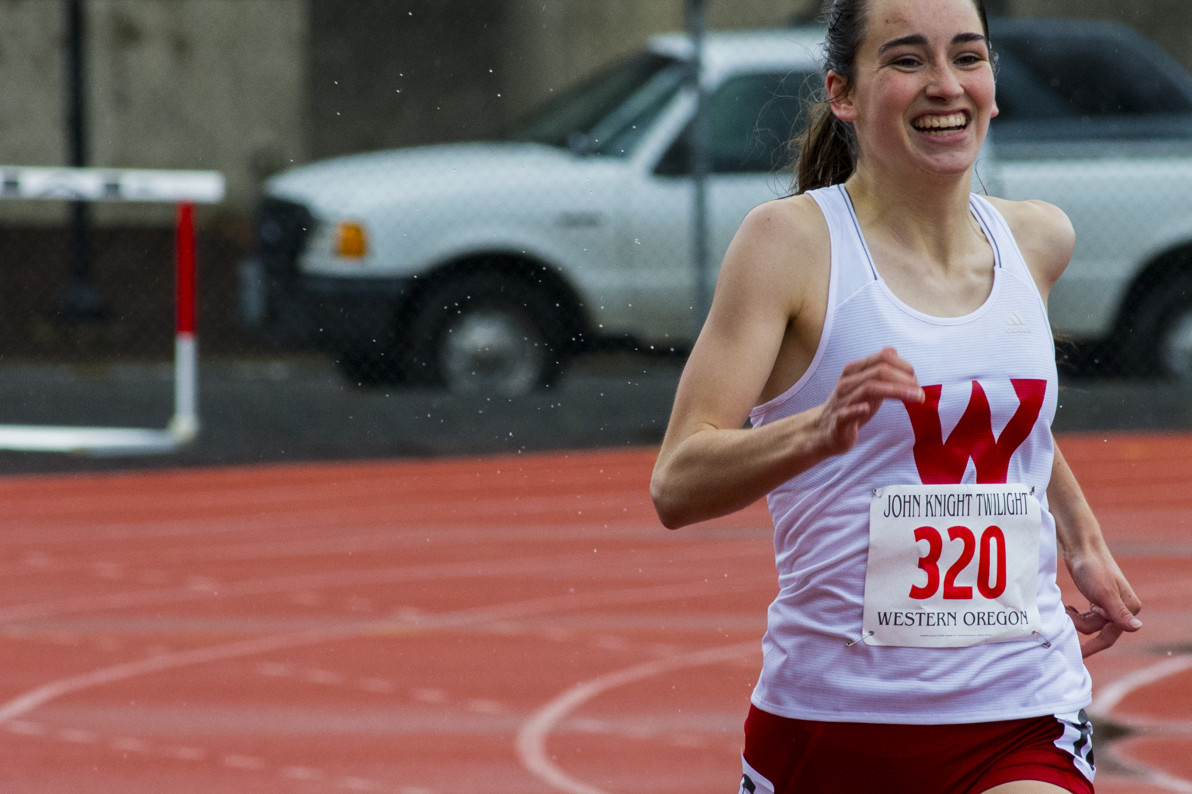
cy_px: 405
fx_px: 21223
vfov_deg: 2.1
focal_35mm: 641
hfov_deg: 3.2
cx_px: 753
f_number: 8
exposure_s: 1/800
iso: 1000
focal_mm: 200
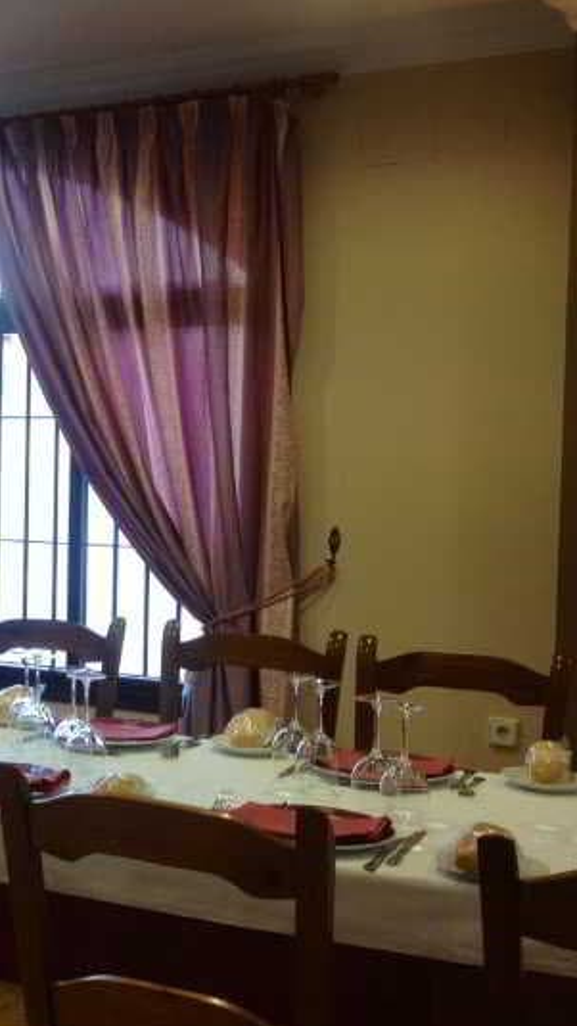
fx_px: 1550
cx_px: -94
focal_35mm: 57
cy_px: 525
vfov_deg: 36.6
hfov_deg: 19.9
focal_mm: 4.28
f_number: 2.4
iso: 64
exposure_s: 1/60
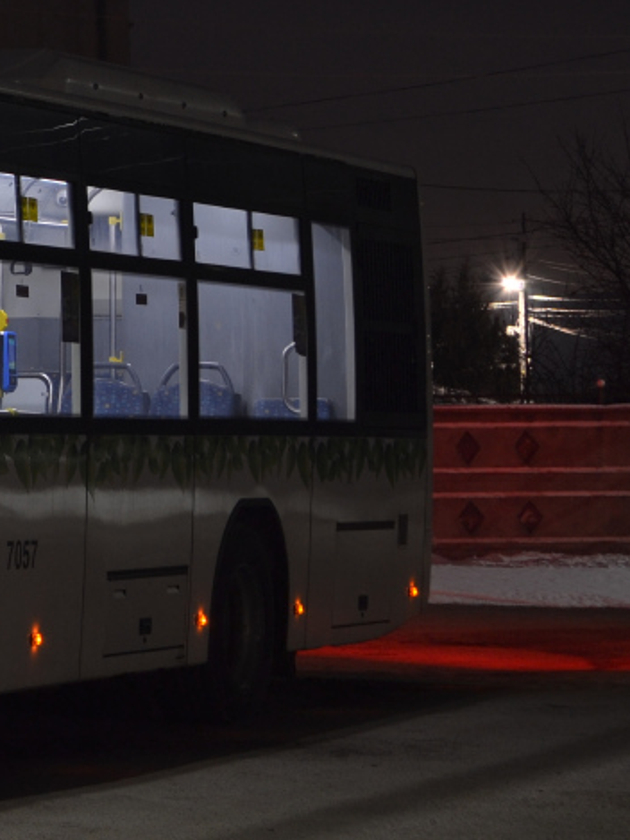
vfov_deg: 11.7
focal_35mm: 168
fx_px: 4075
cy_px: 155
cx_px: -472
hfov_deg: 8.5
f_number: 8
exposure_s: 4
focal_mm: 42
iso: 100
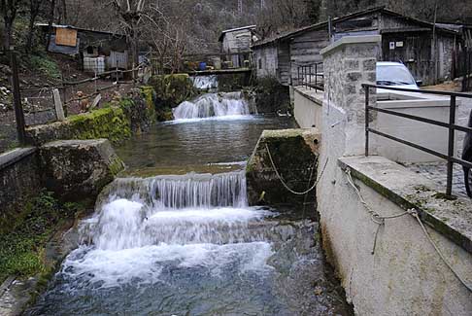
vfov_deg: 40.0
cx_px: 236
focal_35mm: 33
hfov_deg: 57.2
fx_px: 433
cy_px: 158
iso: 400
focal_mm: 22
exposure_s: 1/20
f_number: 4
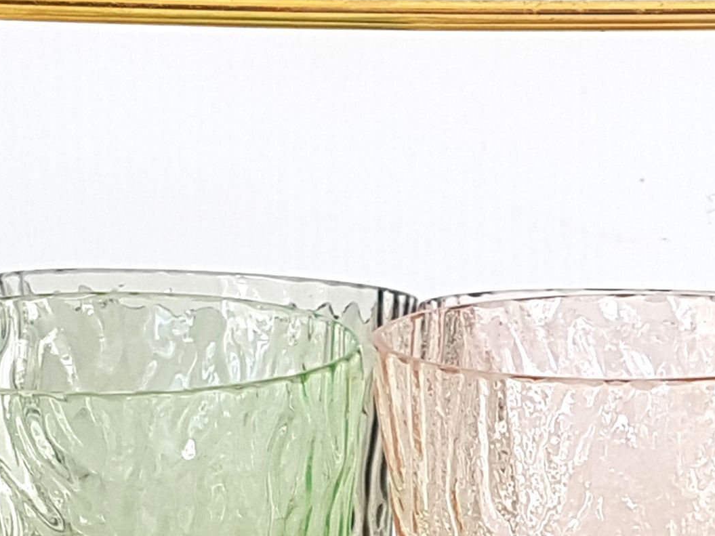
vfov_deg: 19.7
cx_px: 609
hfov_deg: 26.7
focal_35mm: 71
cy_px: 617
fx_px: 1466
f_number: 1.7
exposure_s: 1/144
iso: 50
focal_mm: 4.2
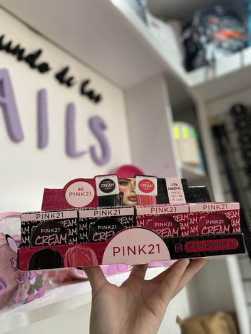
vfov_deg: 67.3
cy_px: 167
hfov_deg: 53.1
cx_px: 126
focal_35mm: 26
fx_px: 251
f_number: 1.8
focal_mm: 4.25
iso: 64
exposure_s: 1/50
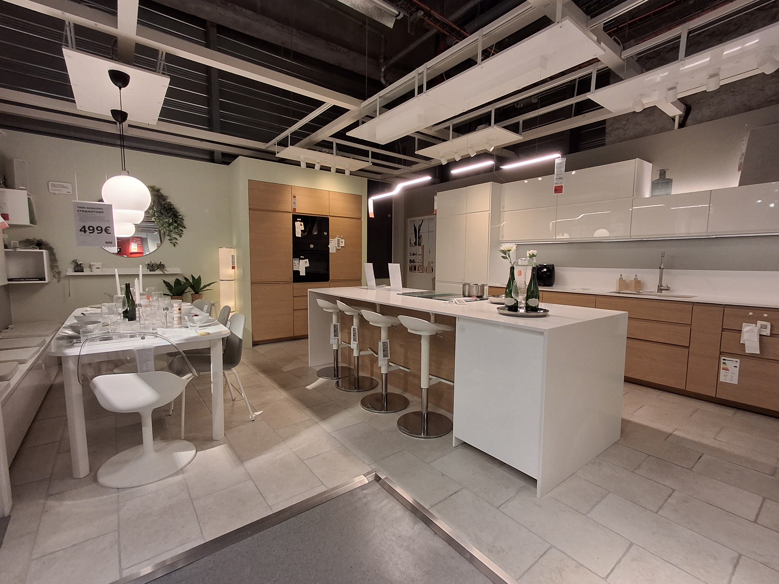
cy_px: 292
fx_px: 360
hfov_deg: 94.5
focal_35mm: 16
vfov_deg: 78.1
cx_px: 390
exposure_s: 1/50
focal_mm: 1.64
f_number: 2.2
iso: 125
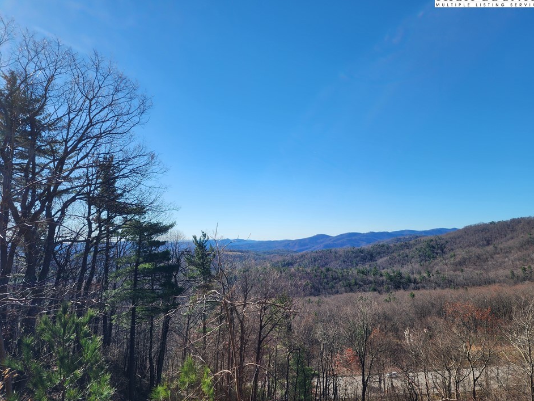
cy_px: 196
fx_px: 386
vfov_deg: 54.9
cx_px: 260
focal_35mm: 25
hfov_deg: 69.4
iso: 12
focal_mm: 6.4
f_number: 1.8
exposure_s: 1/904
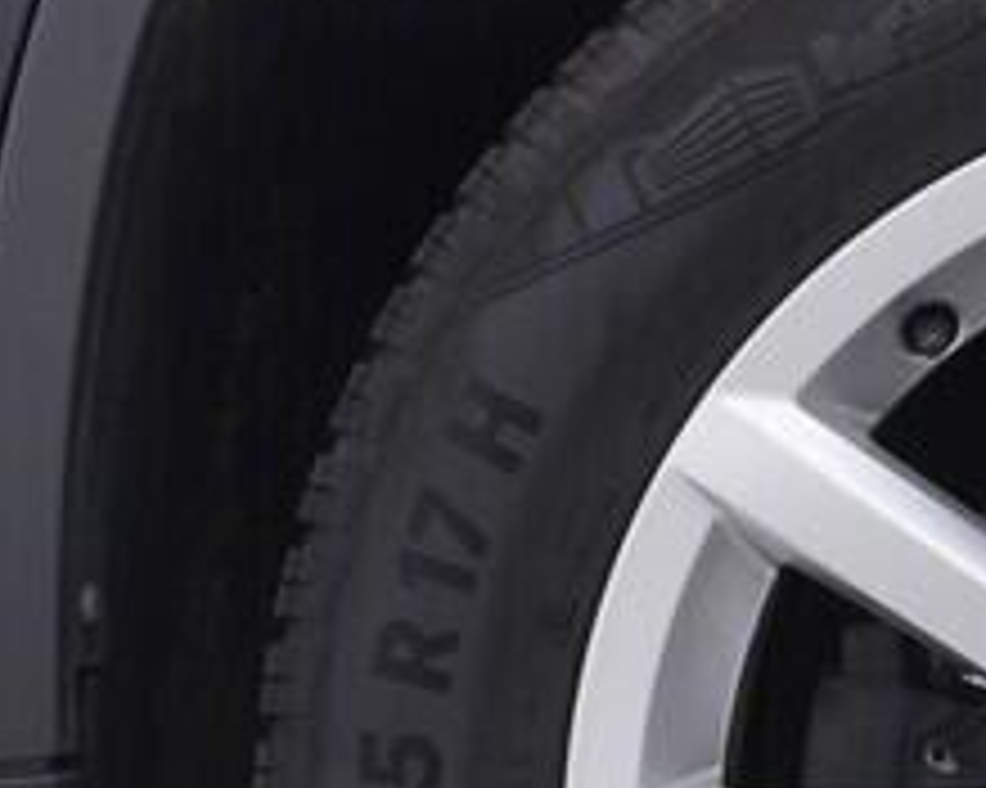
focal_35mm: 158
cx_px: 1360
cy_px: 714
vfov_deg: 9.7
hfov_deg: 11.8
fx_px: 4609
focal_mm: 24
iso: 125
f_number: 3.5
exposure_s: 1/60
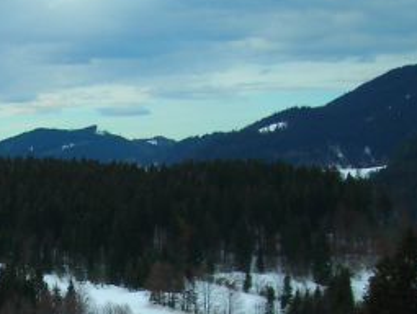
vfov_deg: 12.1
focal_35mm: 119
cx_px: -43
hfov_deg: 16.1
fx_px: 1436
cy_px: 414
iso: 50
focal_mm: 6.3
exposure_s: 1/147
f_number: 6.4
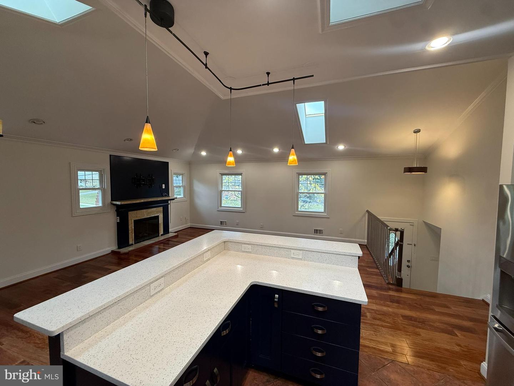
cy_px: 193
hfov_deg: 102.1
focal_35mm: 14
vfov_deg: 85.7
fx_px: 208
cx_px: 257
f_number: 2.2
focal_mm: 2.22
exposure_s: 1/120
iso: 125
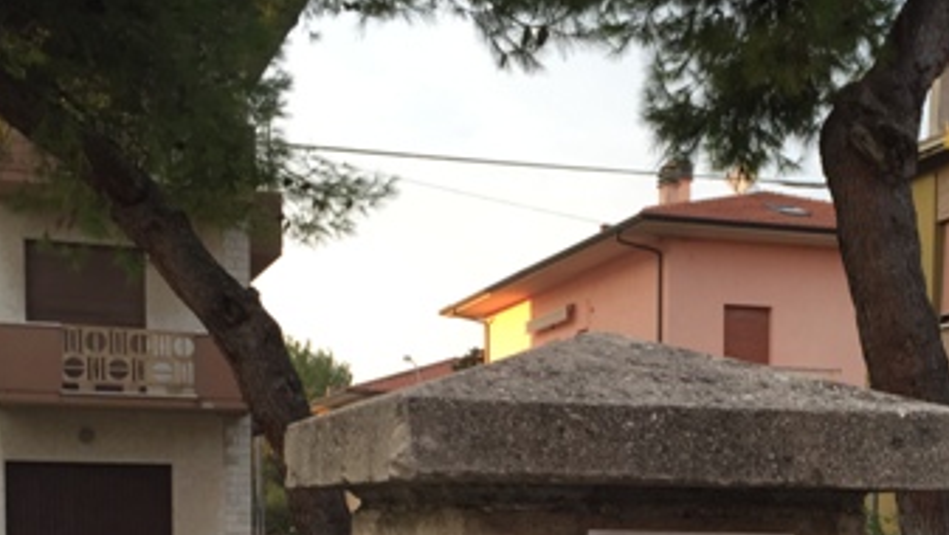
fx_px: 1511
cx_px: 600
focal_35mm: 60
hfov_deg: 34.7
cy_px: 611
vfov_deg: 19.1
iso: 32
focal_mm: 4.15
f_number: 2.2
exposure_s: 1/199
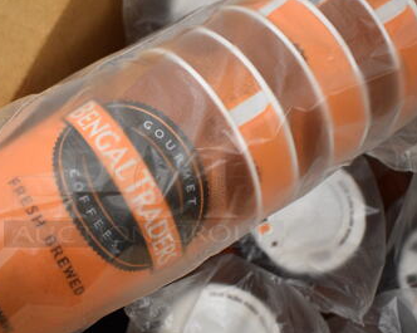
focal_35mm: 57
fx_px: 703
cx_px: 144
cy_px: 181
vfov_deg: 26.6
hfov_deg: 32.8
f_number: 3.8
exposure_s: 1/125
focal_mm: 22
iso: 1800
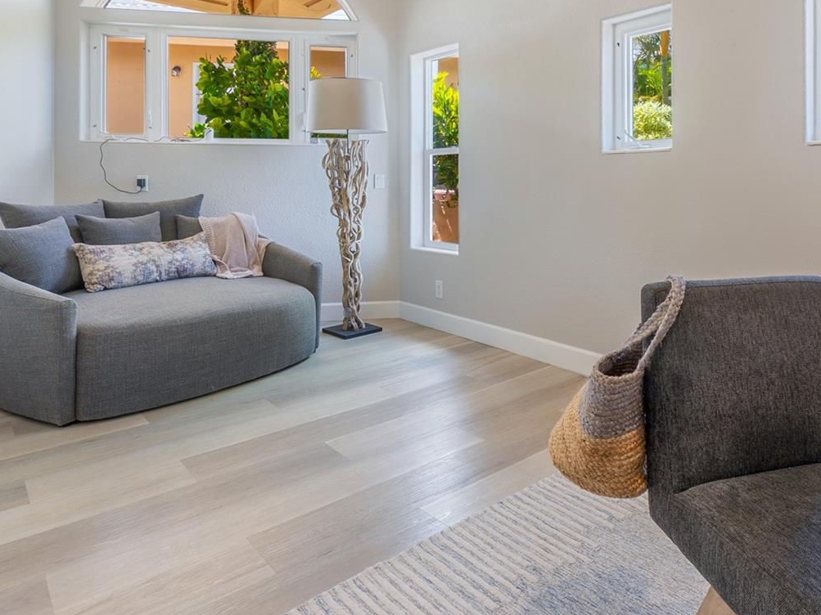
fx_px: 545
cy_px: 203
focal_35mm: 23
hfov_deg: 72.7
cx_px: 513
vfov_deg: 57.5
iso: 100
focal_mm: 10
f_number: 8
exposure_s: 1/6
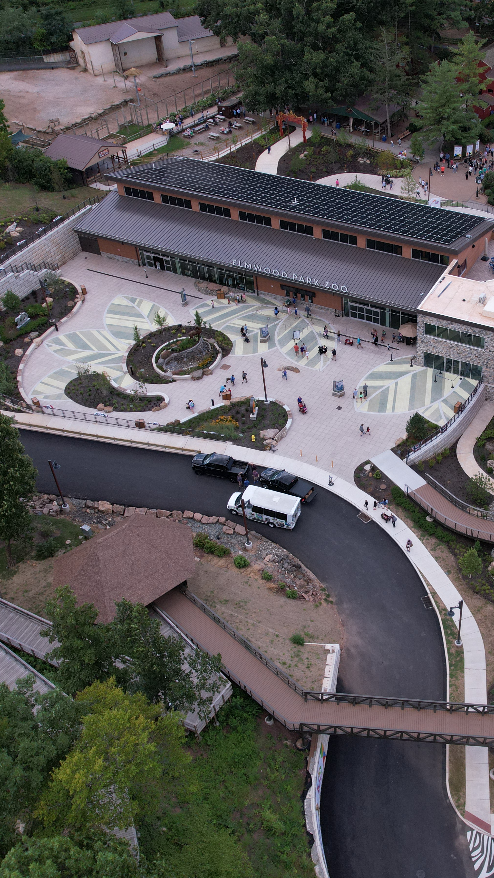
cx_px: 383
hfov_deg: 32.9
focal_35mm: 35
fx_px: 815
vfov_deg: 56.6
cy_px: 443
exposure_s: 1/120
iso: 200
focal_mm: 8.38
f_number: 2.8
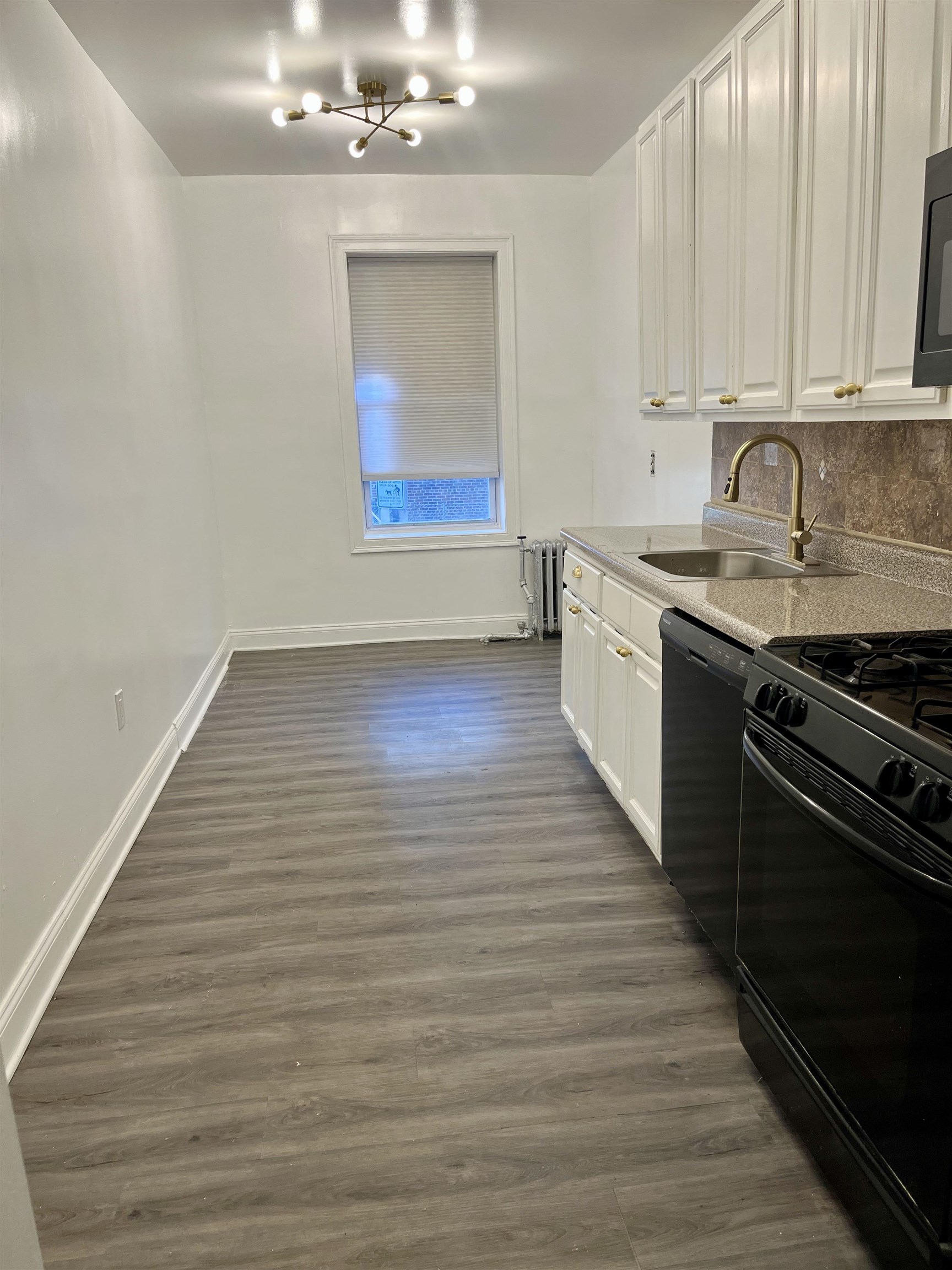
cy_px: 635
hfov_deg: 53.1
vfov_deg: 67.3
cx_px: 476
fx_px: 953
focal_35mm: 26
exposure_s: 1/120
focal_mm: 5.1
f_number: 1.6
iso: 80
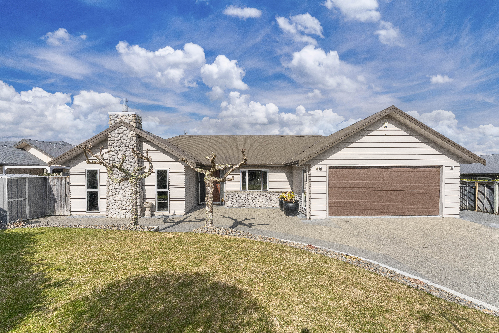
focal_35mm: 16
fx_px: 216
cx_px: 250
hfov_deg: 98.2
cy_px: 166
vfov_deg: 75.2
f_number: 8
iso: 640
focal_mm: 15.6
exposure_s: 1/2500
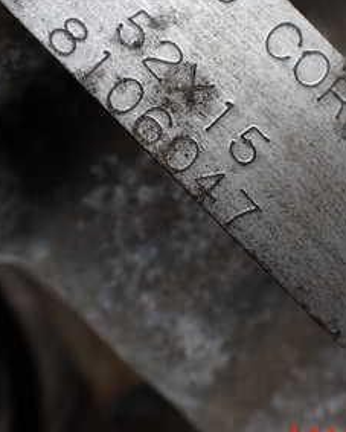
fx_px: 792
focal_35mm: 62
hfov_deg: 24.6
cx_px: 178
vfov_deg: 30.0
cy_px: 118
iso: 100
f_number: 3.2
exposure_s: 1/125
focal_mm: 5.4
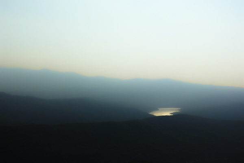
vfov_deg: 18.2
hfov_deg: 27.0
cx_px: 122
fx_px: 508
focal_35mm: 75
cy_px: 82
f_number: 11
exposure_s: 1/800
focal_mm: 50
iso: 200
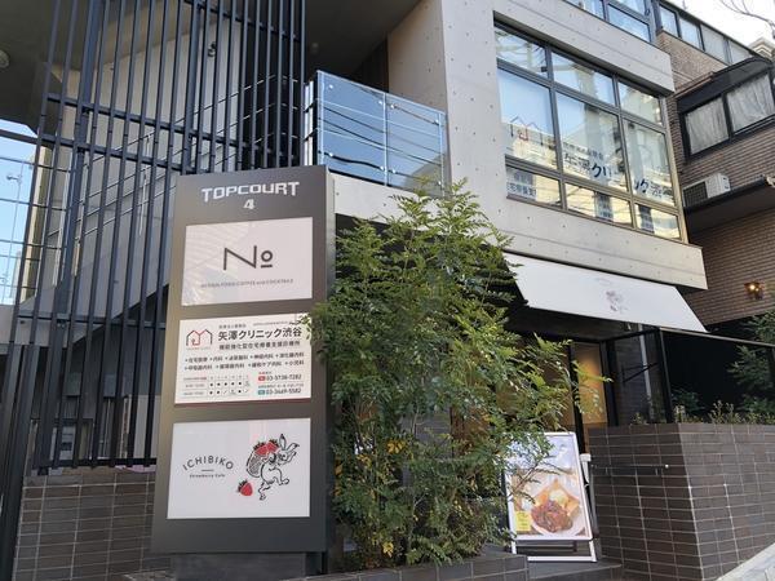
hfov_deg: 63.4
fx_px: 627
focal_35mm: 28
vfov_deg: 49.7
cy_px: 290
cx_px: 388
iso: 20
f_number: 1.8
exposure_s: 1/120
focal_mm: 3.99
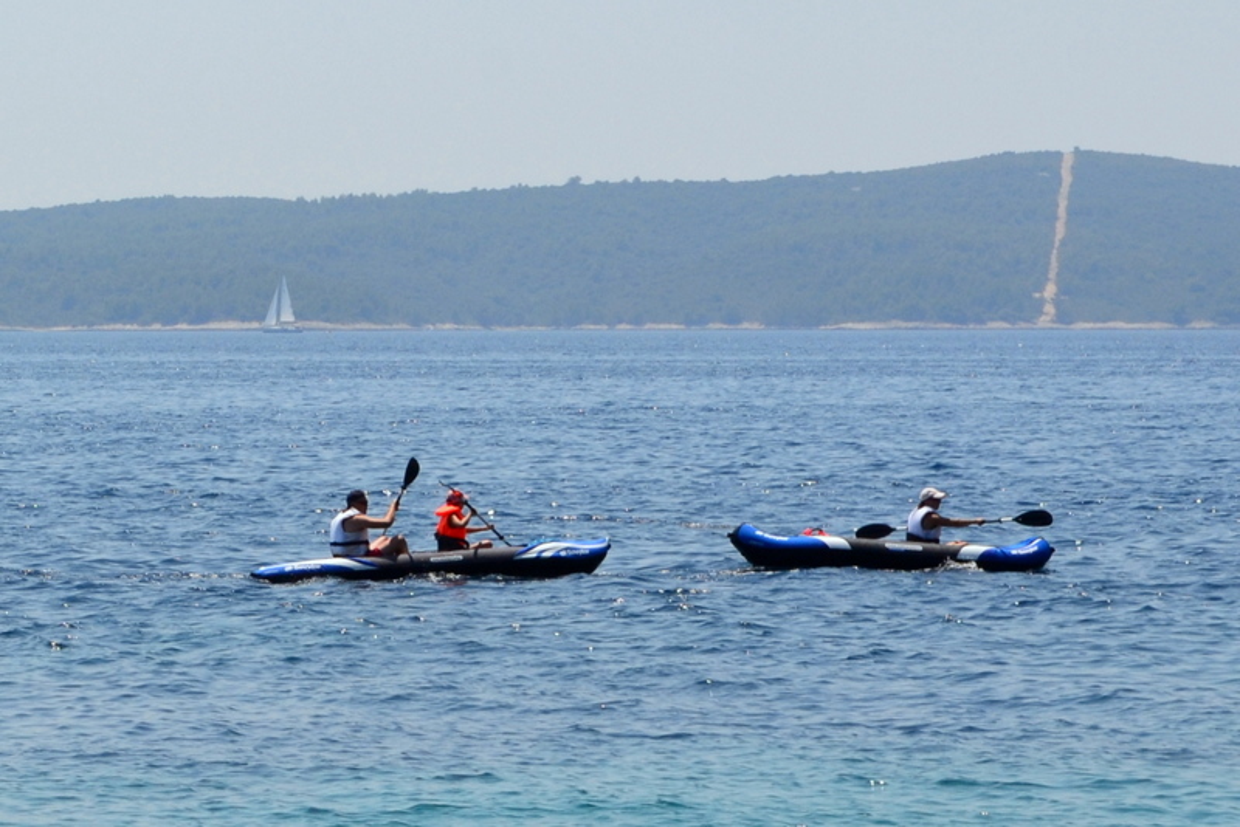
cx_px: 620
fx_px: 2843
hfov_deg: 24.6
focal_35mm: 82
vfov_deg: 16.6
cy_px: 414
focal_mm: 55
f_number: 11
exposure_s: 1/500
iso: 320
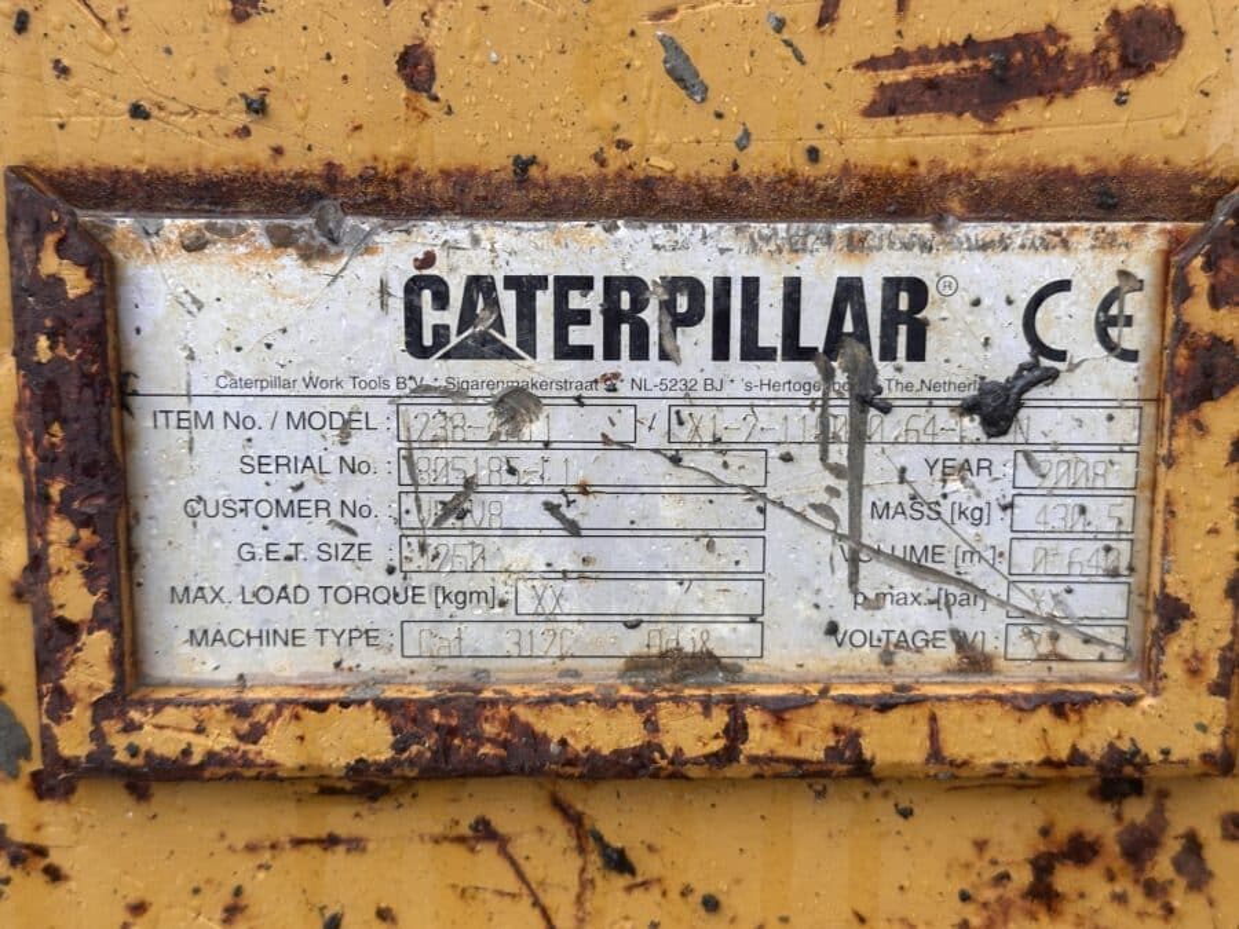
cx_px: 620
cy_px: 464
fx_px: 1718
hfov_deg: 39.7
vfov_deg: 30.3
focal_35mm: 48
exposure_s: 1/75
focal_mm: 6.86
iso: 80
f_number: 1.78
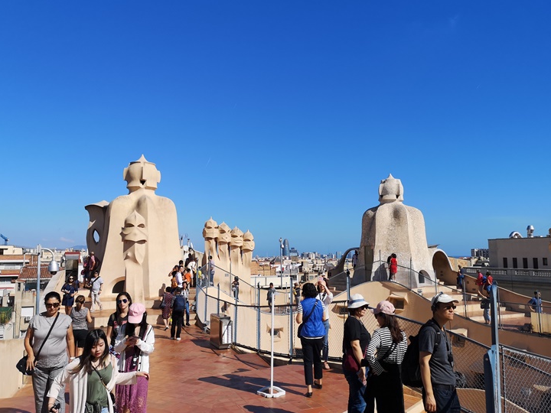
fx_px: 478
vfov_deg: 46.8
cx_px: 273
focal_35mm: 30
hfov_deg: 60.0
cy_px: 210
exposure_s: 1/3597
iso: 50
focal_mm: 3.95
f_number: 1.8
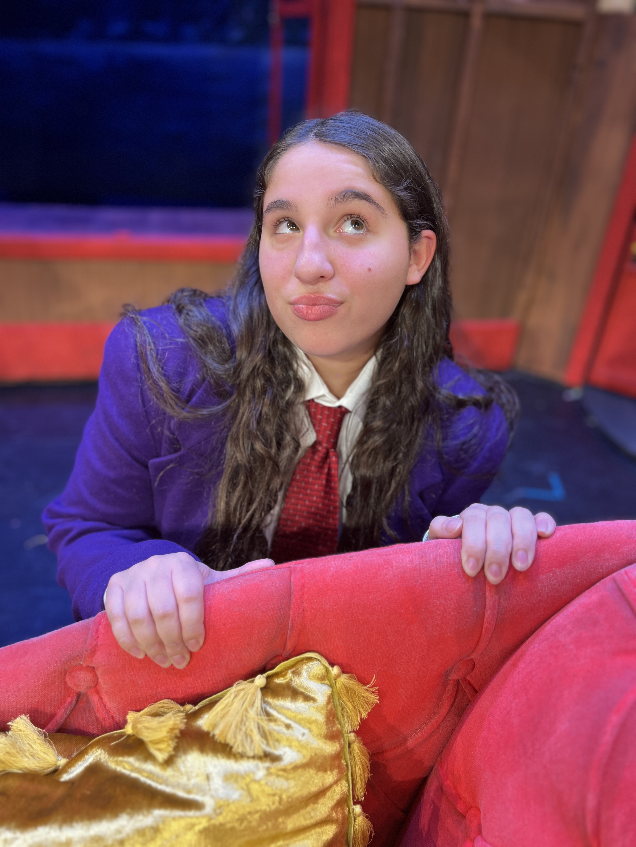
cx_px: 318
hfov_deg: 53.1
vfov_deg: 67.3
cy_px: 424
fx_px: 637
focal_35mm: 26
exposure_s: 1/120
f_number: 1.5
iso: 80
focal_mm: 5.7
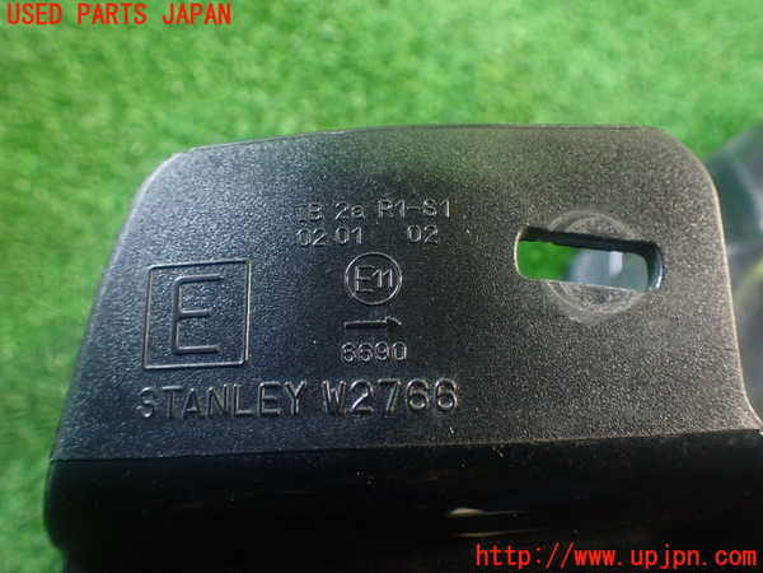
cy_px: 286
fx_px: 705
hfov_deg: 56.8
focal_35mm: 32
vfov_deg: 44.2
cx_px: 382
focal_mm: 5.79
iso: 800
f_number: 2.4
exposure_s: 1/25
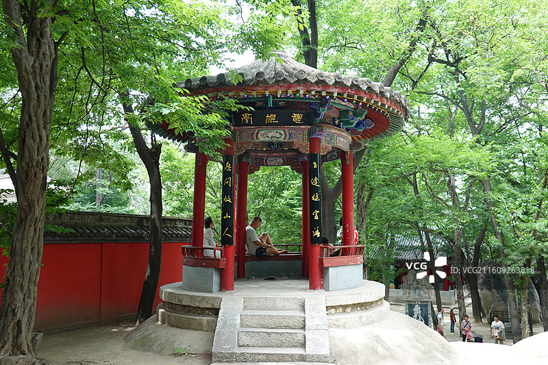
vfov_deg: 40.0
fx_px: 502
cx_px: 274
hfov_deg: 57.2
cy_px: 182
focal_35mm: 33
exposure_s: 1/100
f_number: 3.5
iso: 125
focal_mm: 12.25
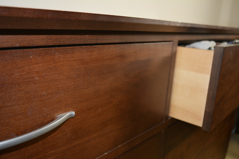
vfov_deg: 40.0
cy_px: 80
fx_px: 219
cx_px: 120
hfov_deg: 57.2
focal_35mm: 33
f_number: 4
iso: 320
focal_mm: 22
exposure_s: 1/60
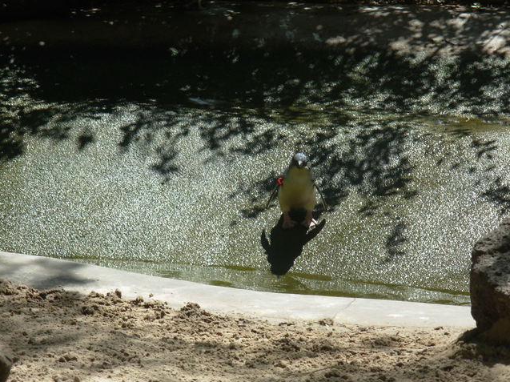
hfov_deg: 10.4
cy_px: 191
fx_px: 2812
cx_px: 255
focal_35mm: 191
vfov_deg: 7.8
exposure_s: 1/362
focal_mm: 31.4
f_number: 5
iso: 50
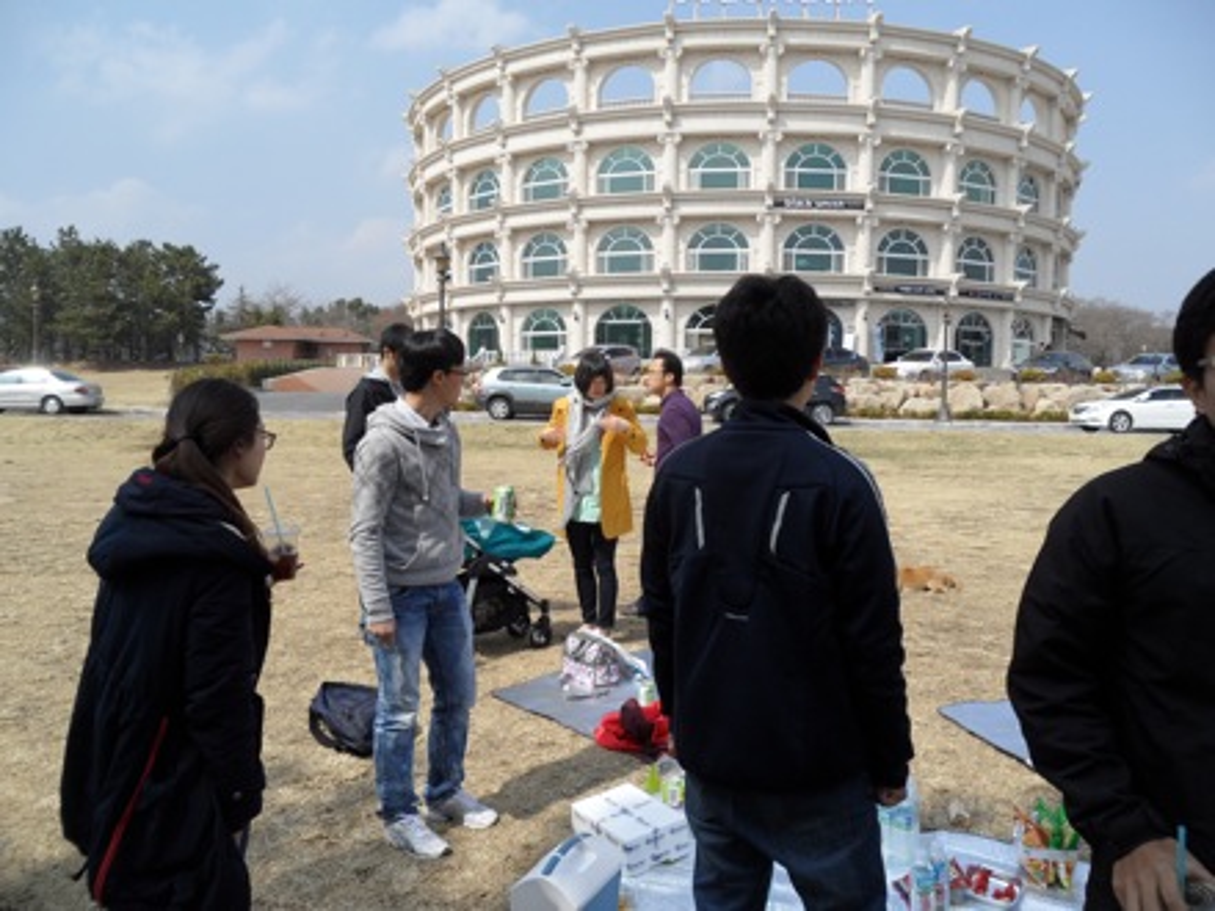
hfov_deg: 65.3
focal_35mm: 27
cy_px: 456
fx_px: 948
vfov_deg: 51.4
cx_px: 608
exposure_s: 1/1000
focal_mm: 4.9
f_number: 3.5
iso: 80
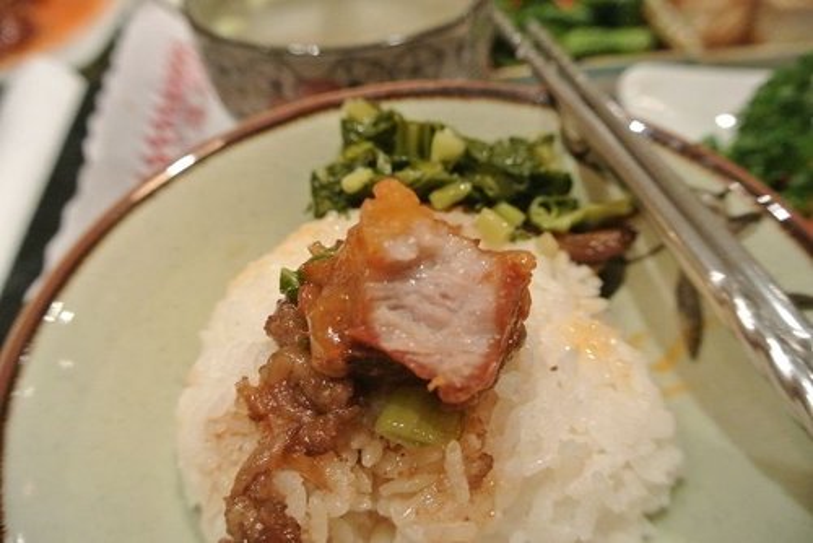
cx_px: 406
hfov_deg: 67.4
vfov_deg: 48.0
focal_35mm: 27
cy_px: 272
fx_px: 610
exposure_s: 1/80
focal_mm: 10
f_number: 3.5
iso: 3200
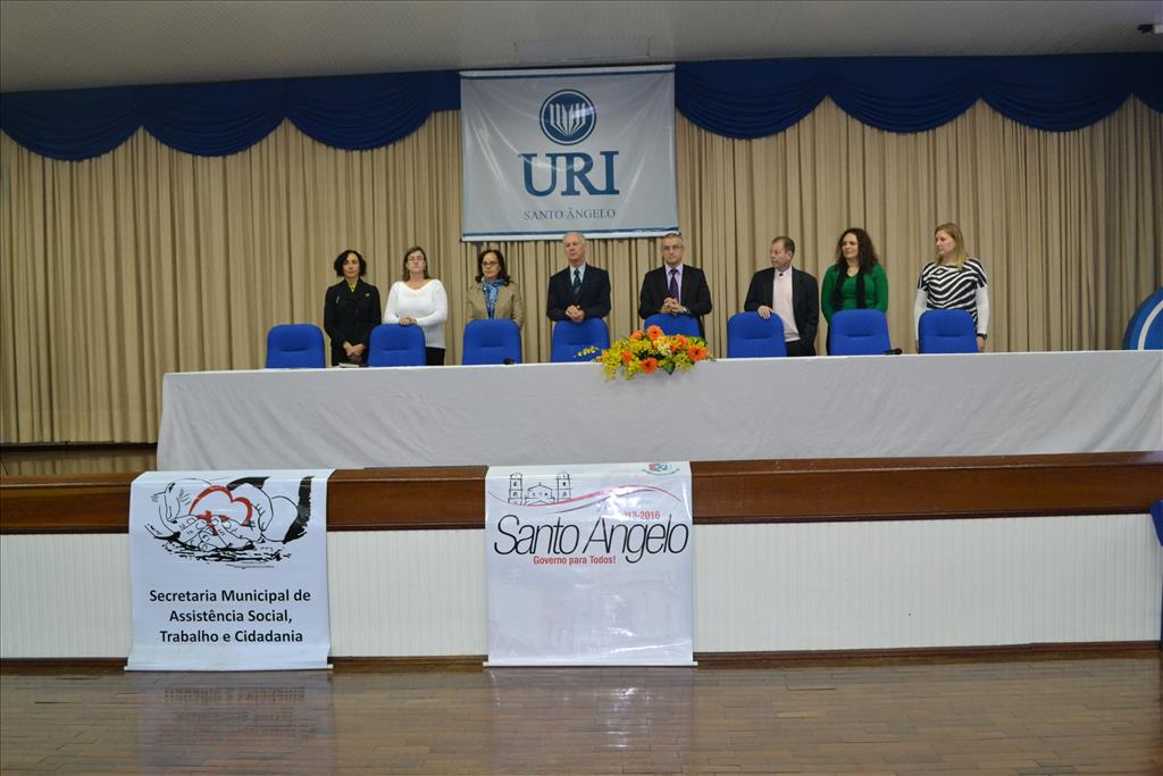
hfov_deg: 57.2
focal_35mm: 33
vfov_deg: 40.0
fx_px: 1066
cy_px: 388
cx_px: 582
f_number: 5.6
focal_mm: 22
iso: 1600
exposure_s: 1/60
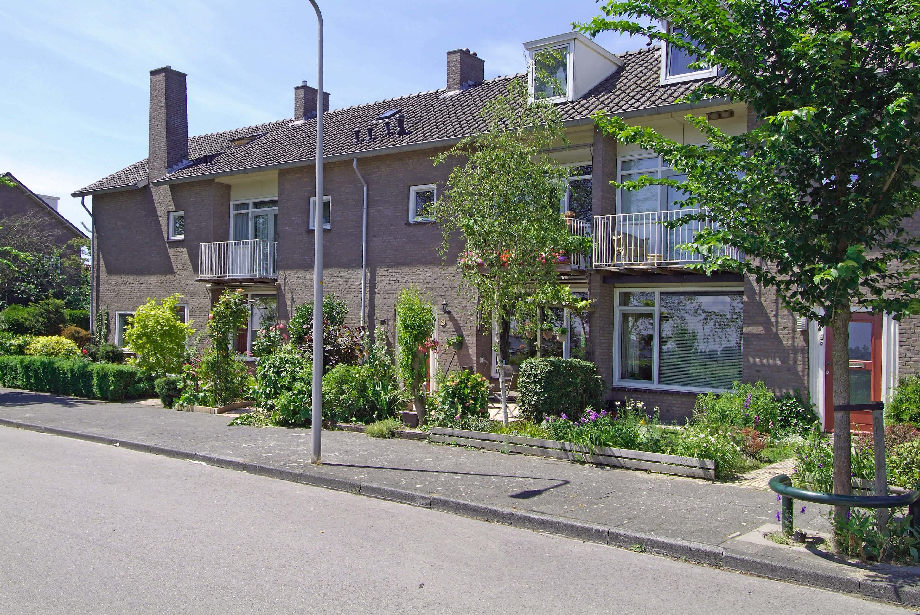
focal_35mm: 30
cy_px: 308
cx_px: 460
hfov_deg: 61.9
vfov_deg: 43.7
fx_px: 767
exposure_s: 1/90
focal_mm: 20
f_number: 9.5
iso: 160
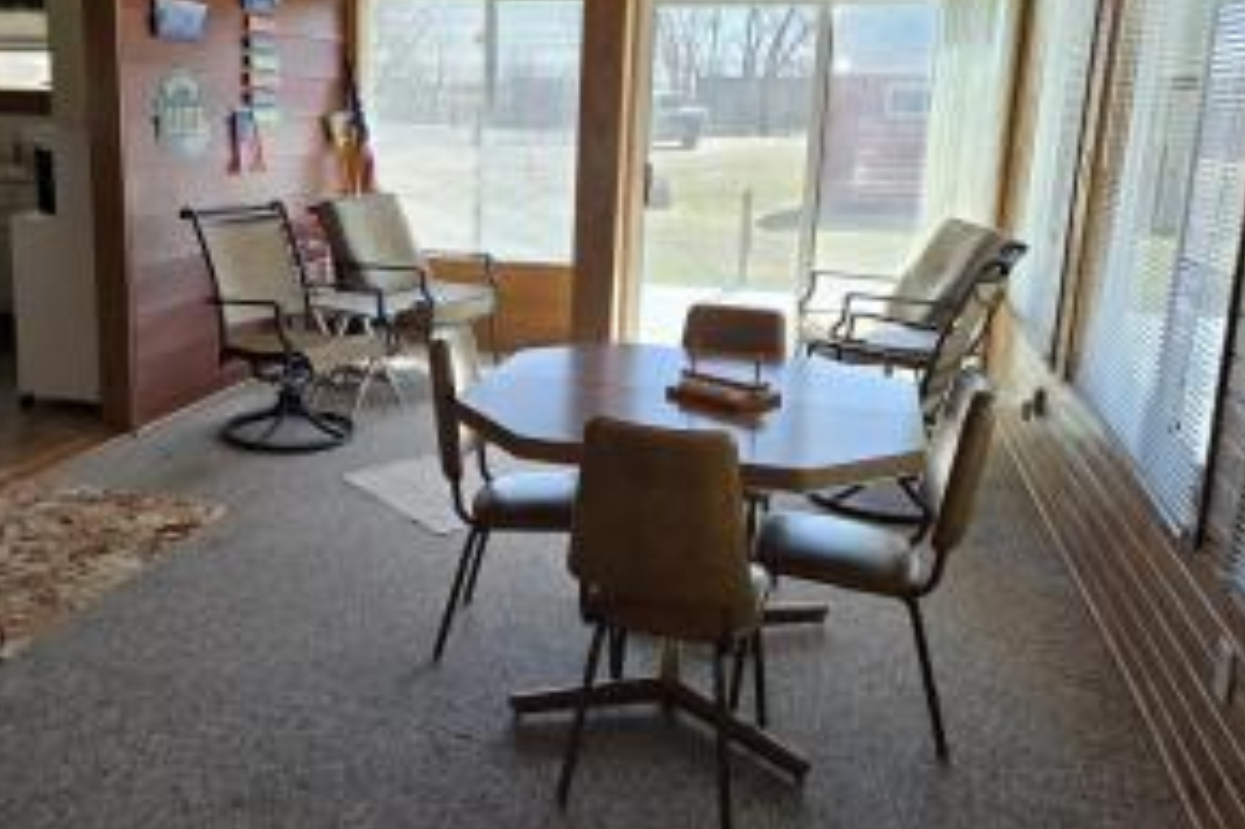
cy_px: 344
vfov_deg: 39.8
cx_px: 481
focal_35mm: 33
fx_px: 1141
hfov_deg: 56.7
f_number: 1.8
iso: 25
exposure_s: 1/274
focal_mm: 5.4
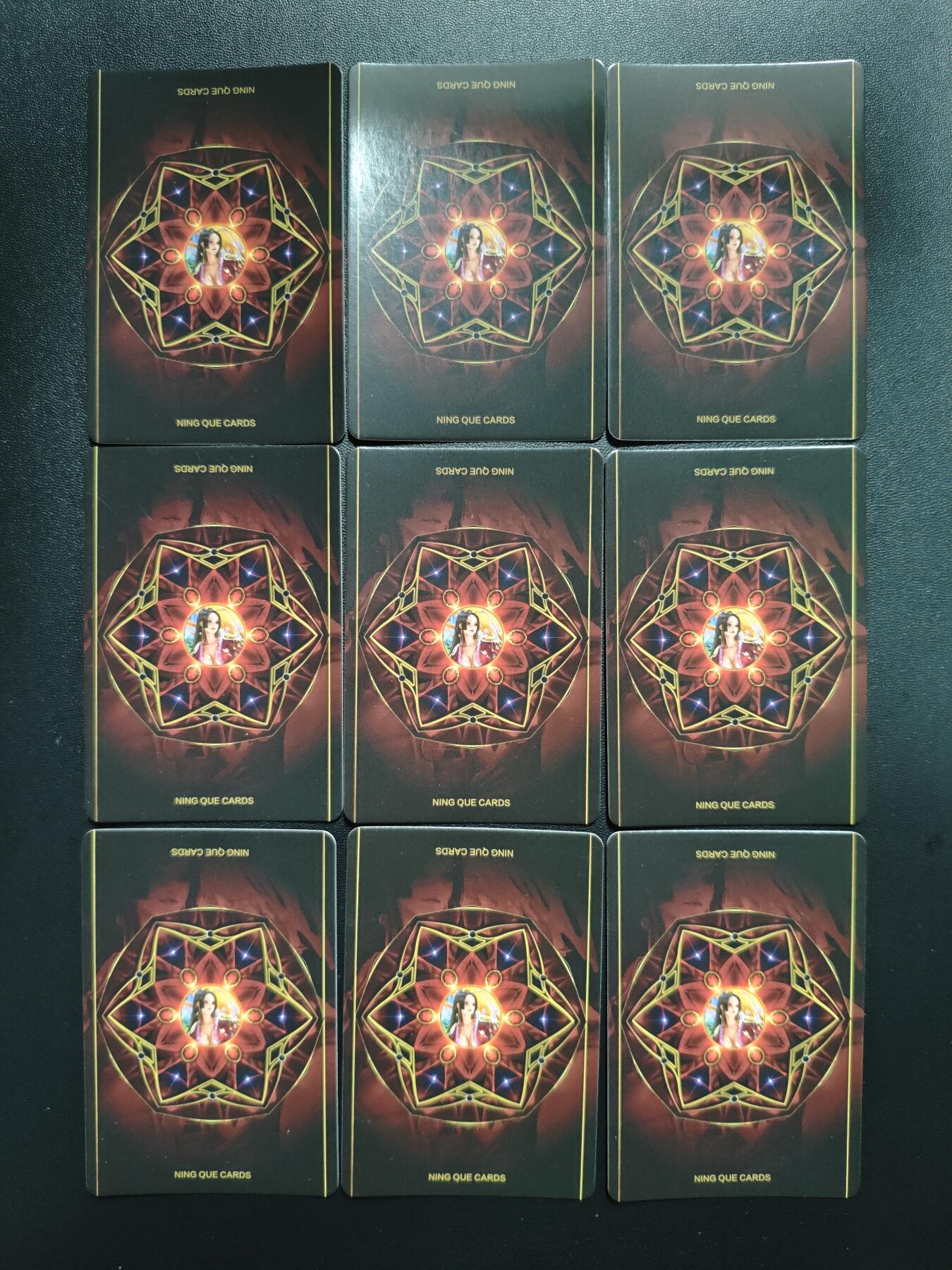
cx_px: 476
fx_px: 953
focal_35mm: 26
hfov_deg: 53.1
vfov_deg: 67.3
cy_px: 635
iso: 1600
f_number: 1.5
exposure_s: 1/100
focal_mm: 4.94
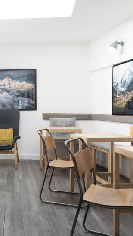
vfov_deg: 51.6
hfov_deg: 28.9
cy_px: 115
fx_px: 245
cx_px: 8
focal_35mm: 39
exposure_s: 1/125
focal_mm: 20
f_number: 5.6
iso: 1600
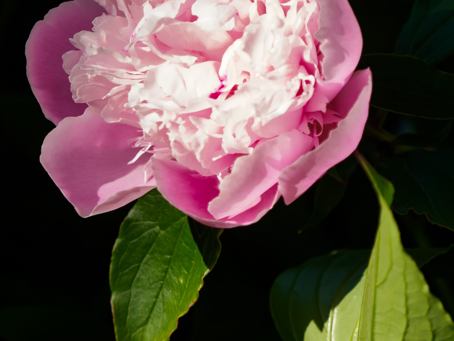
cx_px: 226
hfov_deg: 3.8
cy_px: 100
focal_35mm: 525
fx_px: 6885
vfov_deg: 2.8
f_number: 5.6
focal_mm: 164
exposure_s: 1/400
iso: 100
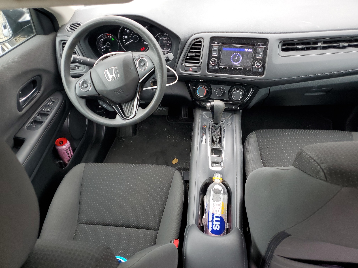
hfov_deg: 67.3
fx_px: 269
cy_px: 134
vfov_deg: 53.1
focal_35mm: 26
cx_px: 179
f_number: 1.5
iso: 65
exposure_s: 1/120
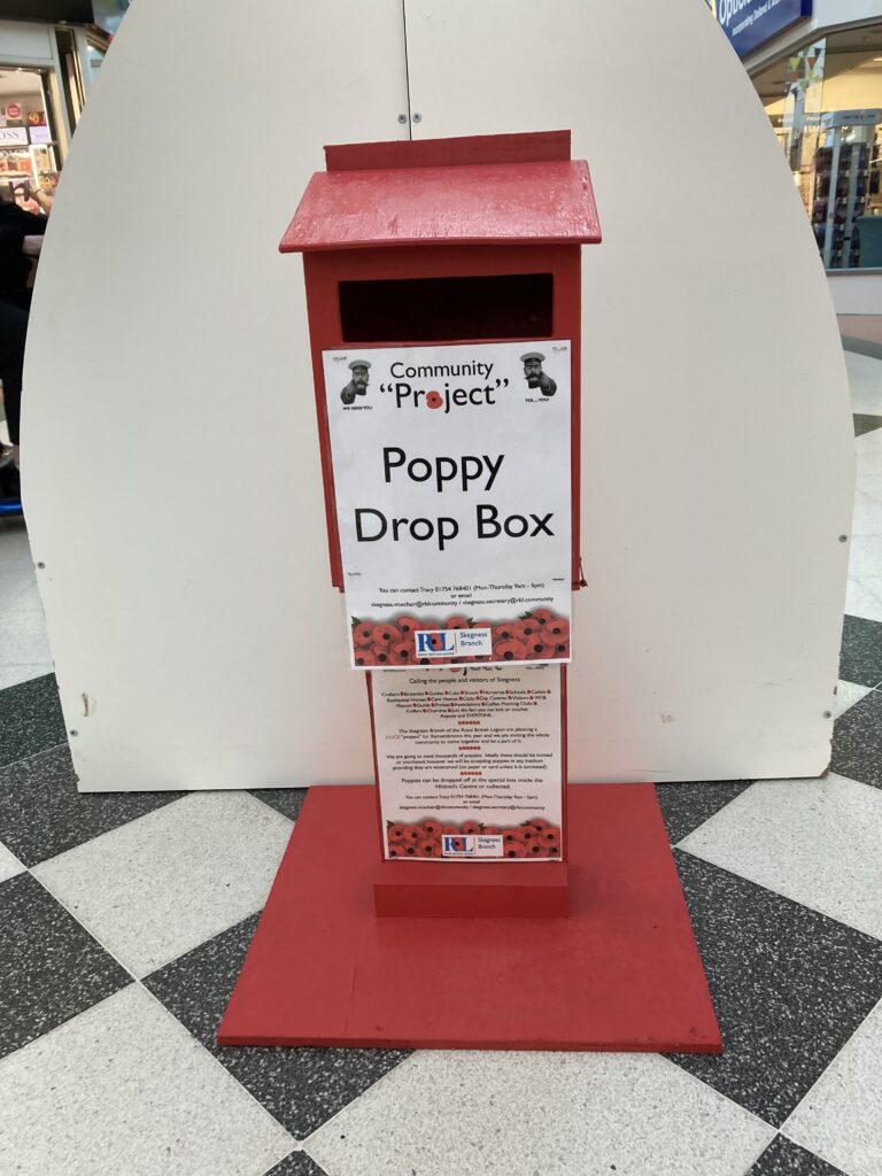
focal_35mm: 28
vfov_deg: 63.4
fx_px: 951
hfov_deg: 49.7
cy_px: 588
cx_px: 441
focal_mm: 3.99
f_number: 1.8
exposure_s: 1/100
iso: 64
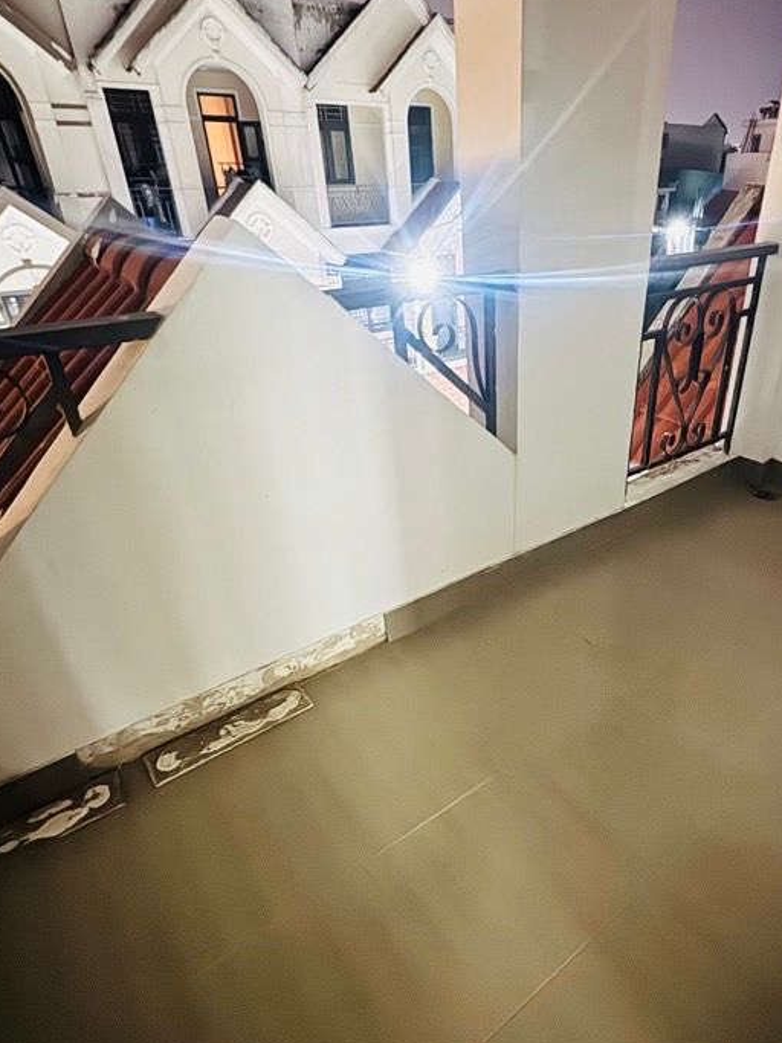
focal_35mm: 21
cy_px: 527
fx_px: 633
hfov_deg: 62.3
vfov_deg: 79.0
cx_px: 502
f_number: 2.2
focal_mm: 2.22
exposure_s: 1/4
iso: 3200
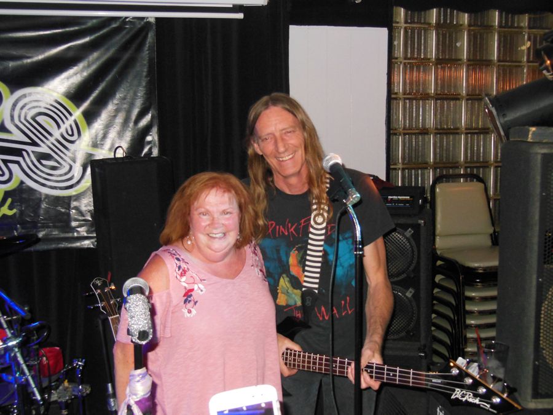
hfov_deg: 42.1
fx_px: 719
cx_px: 276
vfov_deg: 32.2
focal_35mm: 45
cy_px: 208
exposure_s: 1/30
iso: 800
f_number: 4.4
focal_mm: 8
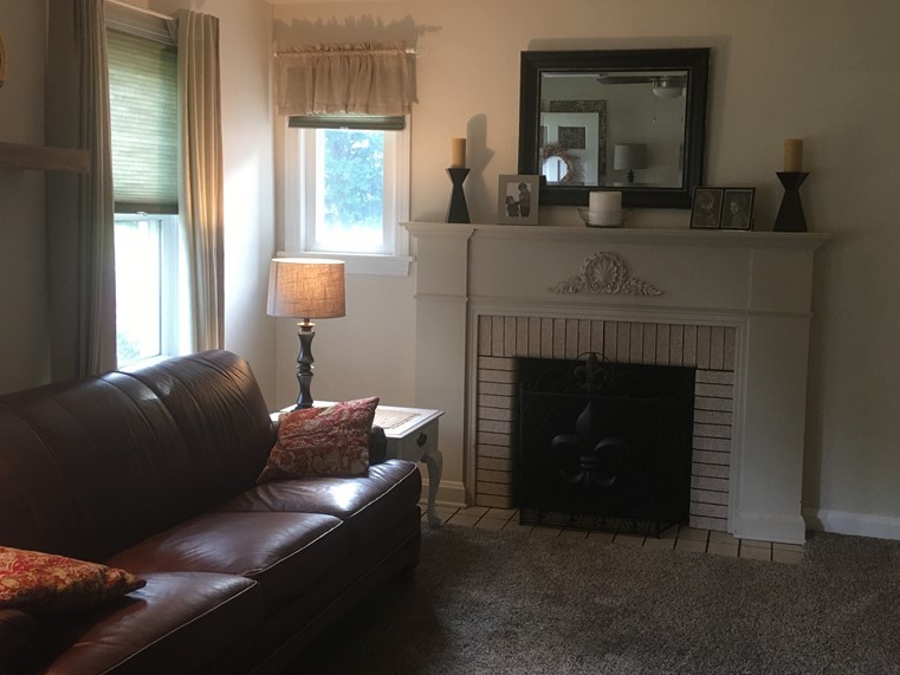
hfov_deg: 47.8
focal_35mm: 39
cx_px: 500
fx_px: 1014
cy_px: 301
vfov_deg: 36.8
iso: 50
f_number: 2.2
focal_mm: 4.15
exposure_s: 1/15
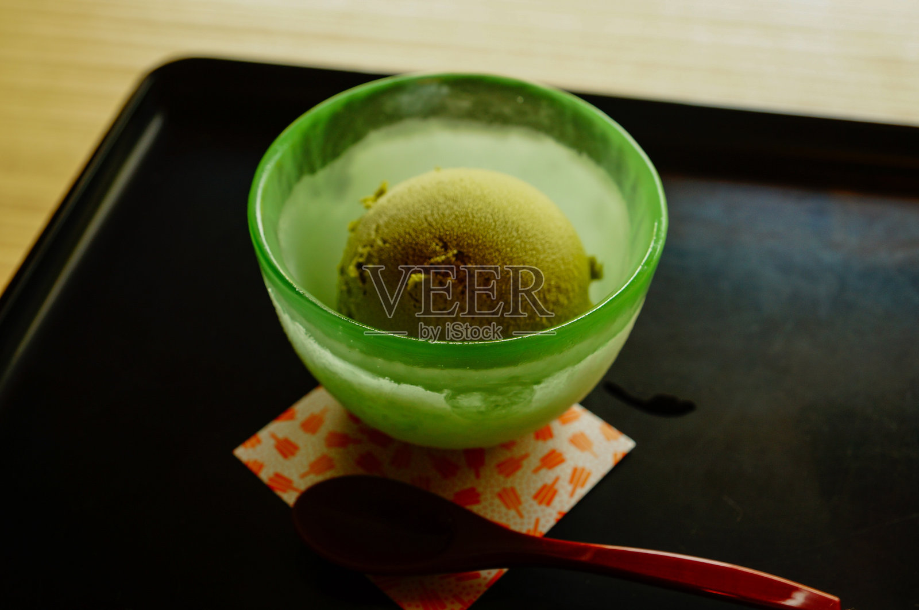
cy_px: 305
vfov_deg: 34.1
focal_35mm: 39
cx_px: 460
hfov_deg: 49.6
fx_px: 994
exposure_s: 1/60
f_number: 4
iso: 160
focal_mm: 26
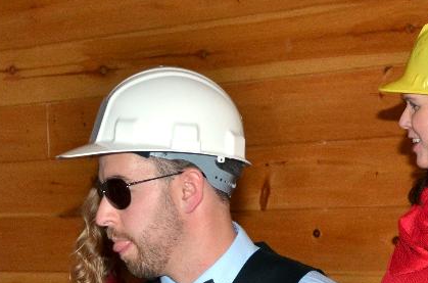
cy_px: 311
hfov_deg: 13.7
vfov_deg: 9.0
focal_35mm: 150
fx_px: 1779
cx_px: 255
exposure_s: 1/60
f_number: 4.2
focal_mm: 34
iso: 800
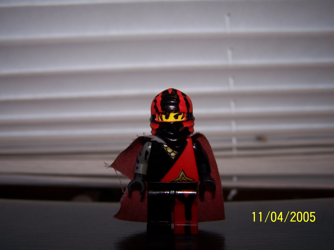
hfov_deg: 49.0
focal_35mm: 38
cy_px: 125
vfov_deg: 37.7
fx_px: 367
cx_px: 167
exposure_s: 1/60
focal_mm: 6.3
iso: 80
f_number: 2.8
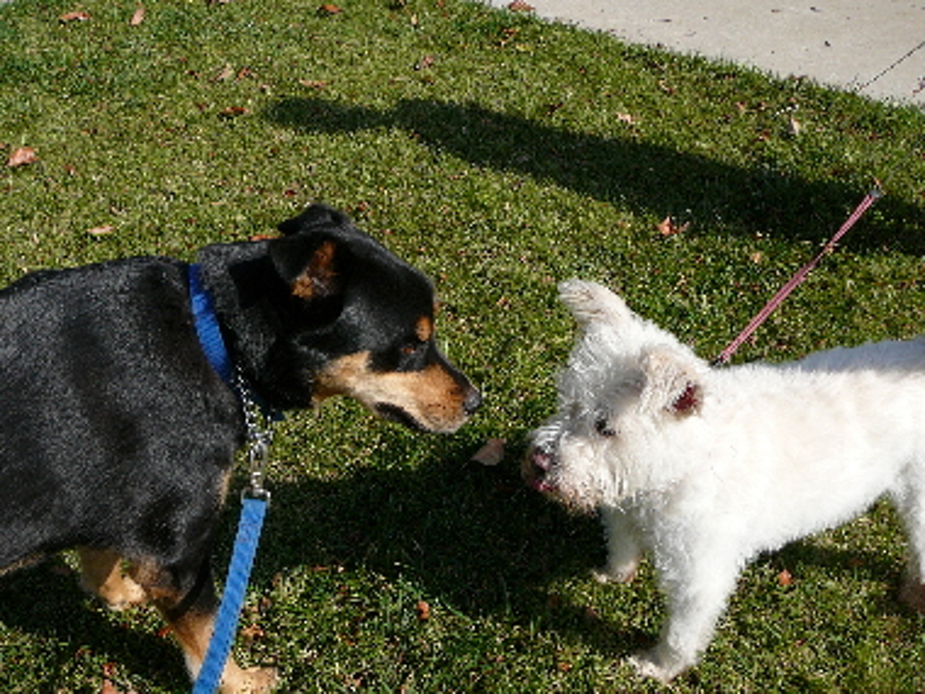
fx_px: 935
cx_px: 462
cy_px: 347
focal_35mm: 35
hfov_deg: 52.6
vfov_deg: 40.7
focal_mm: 5.2
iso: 100
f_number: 5
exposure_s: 1/640
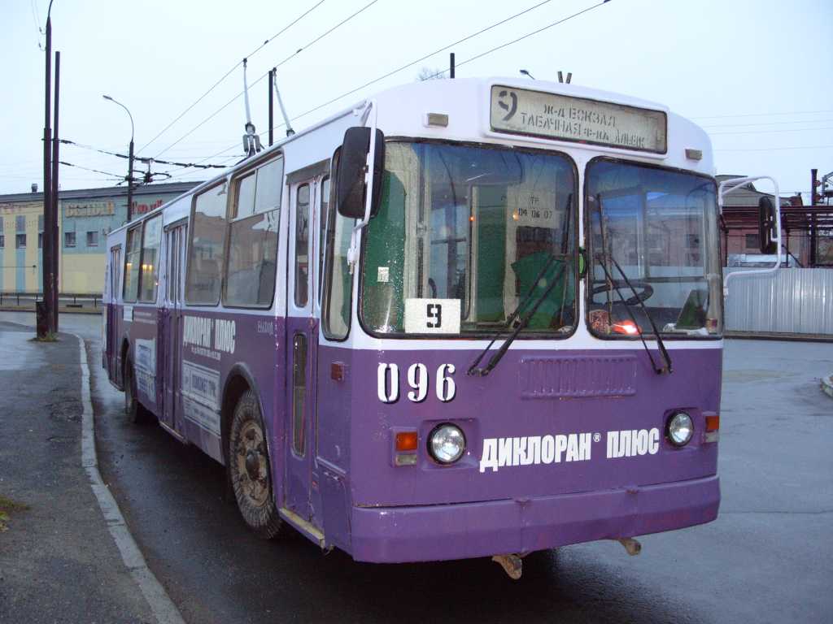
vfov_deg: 40.7
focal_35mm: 35
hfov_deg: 52.6
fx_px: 842
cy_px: 312
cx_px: 416
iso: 240
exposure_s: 1/45
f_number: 2.8
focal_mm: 7.8
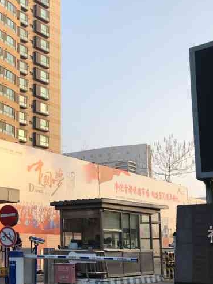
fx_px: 435
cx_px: 16
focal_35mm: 53
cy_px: 174
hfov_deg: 26.5
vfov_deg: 36.0
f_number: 1.8
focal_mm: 3.99
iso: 20
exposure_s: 1/657
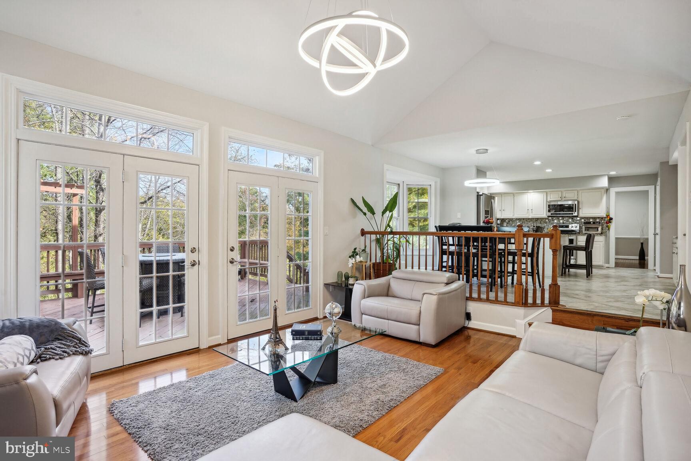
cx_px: 346
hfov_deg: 93.3
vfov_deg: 70.4
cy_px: 230
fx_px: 326
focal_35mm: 17
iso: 800
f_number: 8
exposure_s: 1/60
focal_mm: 17
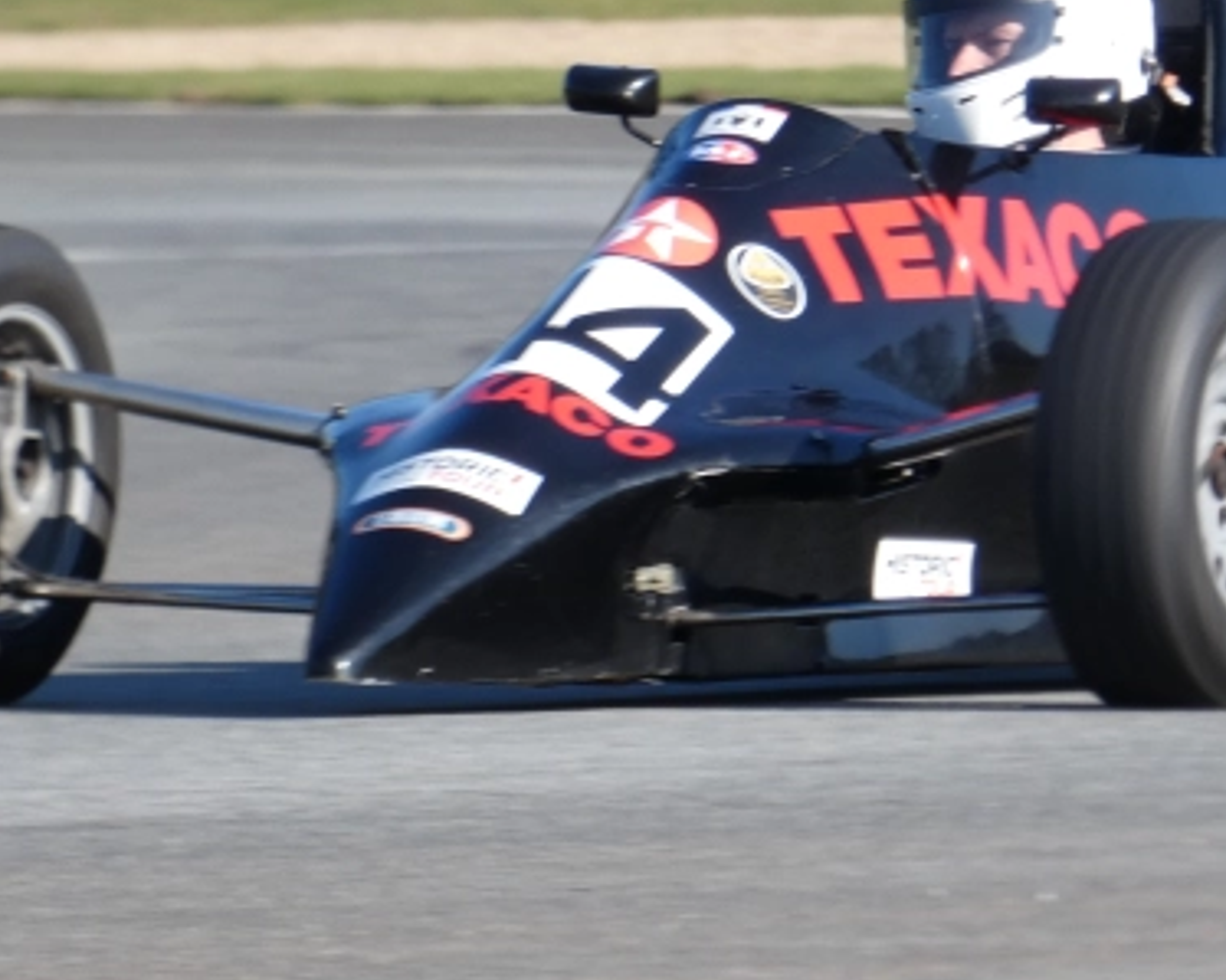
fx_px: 37835
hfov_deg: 1.9
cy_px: 295
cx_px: 967
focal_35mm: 1043
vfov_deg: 1.5
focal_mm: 89.5
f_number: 5.6
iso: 80
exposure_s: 1/250
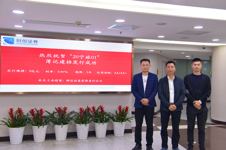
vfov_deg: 31.9
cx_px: 113
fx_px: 264
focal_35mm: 42
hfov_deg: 46.4
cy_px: 75
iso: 1600
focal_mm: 42
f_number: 5.6
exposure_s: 1/100
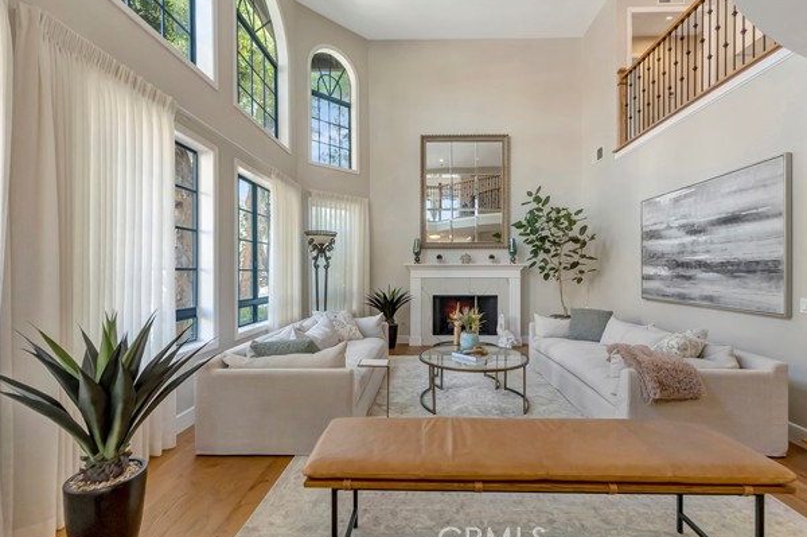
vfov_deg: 73.6
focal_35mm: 16
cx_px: 418
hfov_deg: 96.7
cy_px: 272
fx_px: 358
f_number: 2.8
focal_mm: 10
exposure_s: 1/320
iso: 800
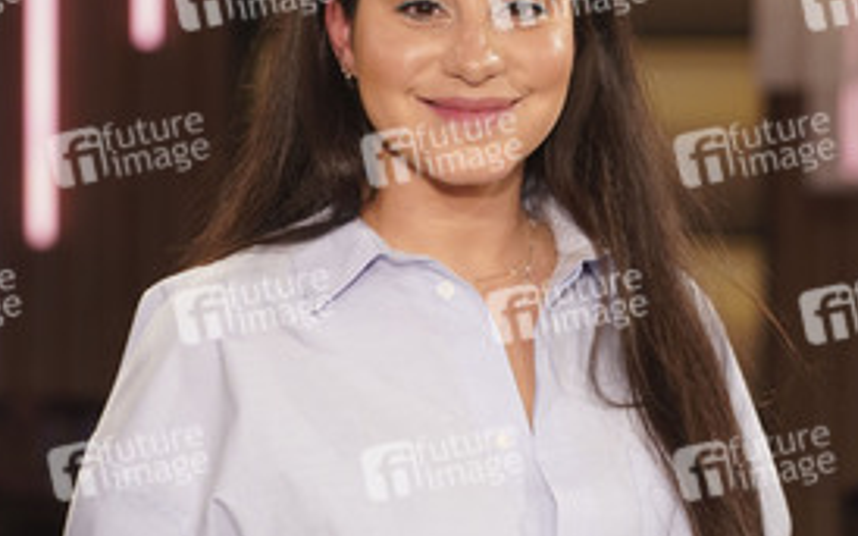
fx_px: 3646
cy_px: 229
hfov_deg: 13.4
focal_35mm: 156
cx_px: 484
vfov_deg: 8.4
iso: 1600
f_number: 4
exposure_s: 1/125
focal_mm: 93
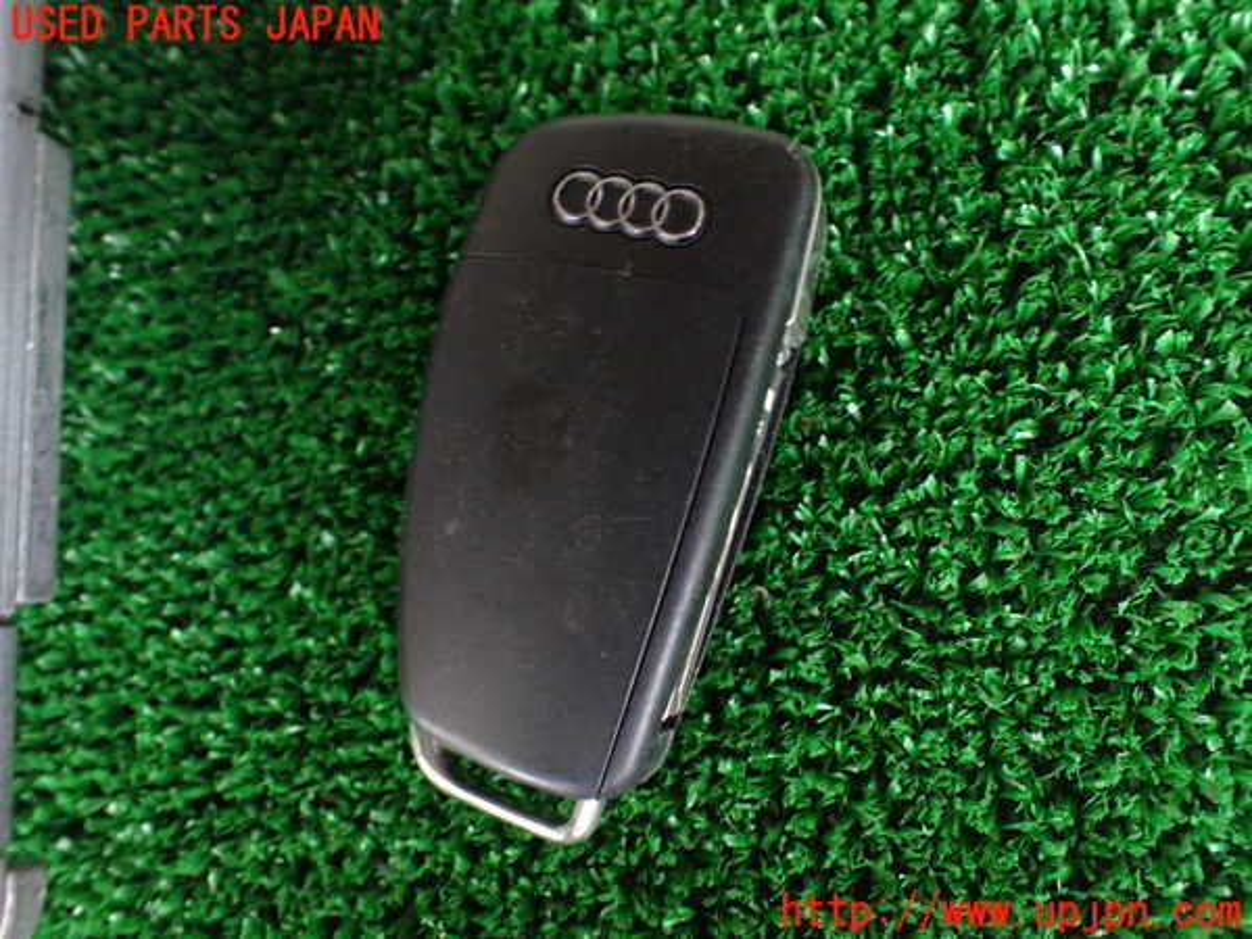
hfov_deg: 60.0
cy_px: 470
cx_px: 626
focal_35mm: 30
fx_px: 1085
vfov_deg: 46.8
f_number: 2.3
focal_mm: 5.4
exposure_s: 1/30
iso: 1000
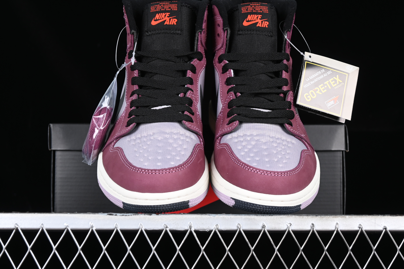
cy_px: 134
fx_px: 842
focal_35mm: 75
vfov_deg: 18.2
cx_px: 202
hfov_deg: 27.0
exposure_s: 1/60
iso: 160
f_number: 6.3
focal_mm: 50
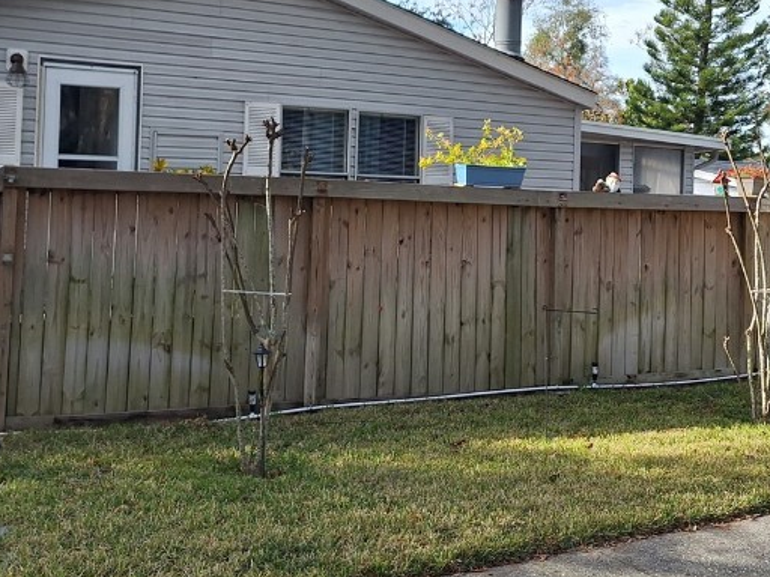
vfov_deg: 31.1
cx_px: 353
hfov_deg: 41.2
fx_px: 1023
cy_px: 158
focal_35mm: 46
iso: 40
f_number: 1.8
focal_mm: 5.54
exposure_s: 1/1155
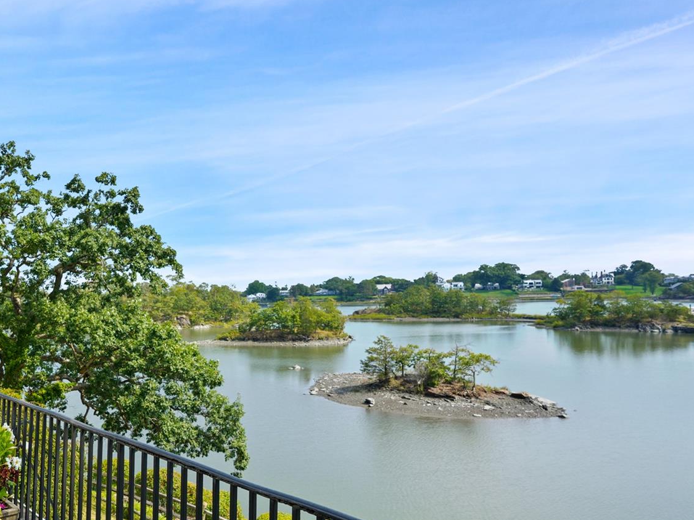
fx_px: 561
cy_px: 308
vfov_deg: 49.5
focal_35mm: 28
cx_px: 136
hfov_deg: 58.4
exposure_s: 1/50
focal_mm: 16
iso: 50
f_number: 7.1
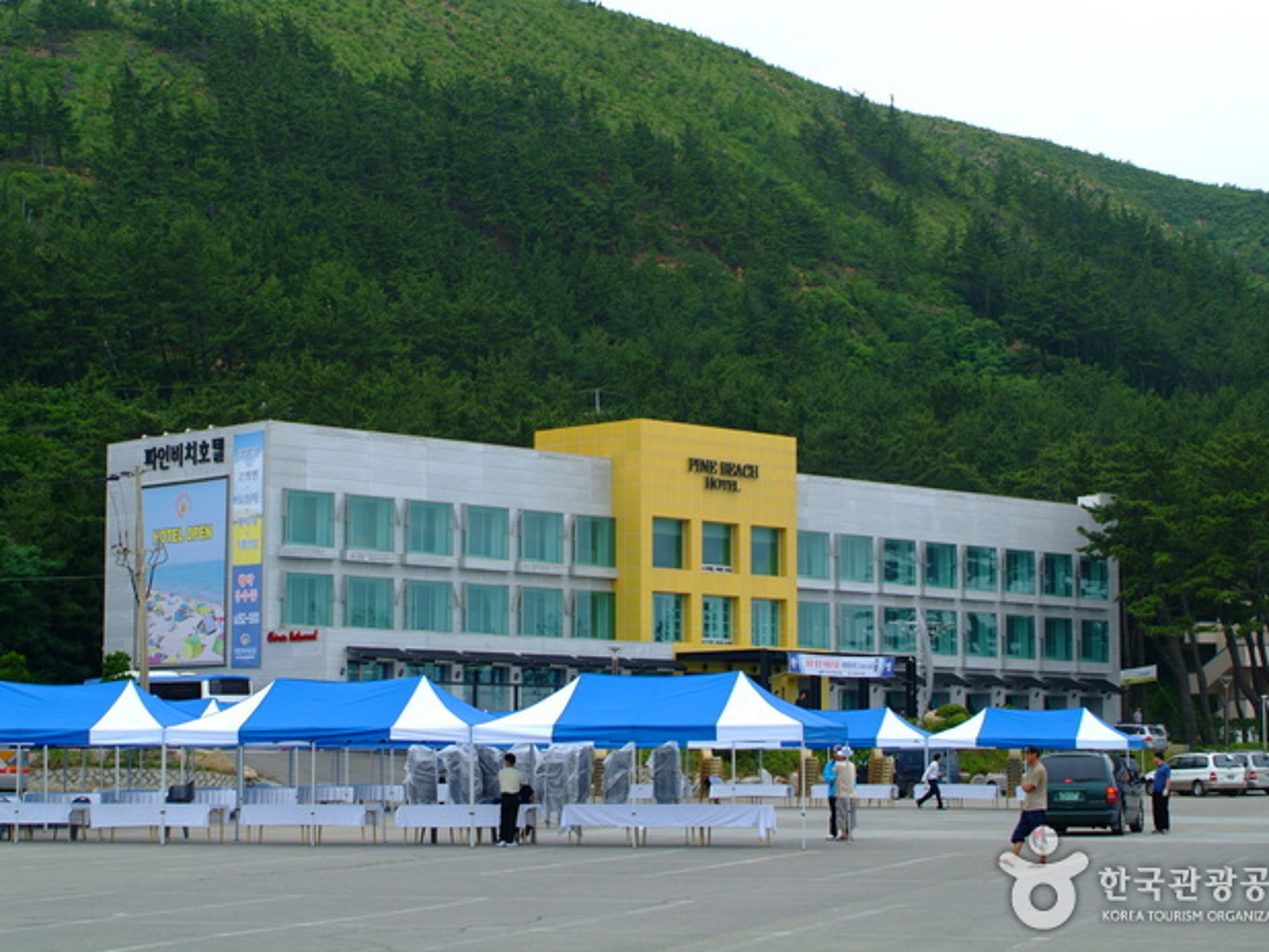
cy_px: 478
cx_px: 619
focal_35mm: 74
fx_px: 2714
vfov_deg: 19.9
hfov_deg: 26.3
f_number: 6.7
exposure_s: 1/180
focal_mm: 45
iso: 200
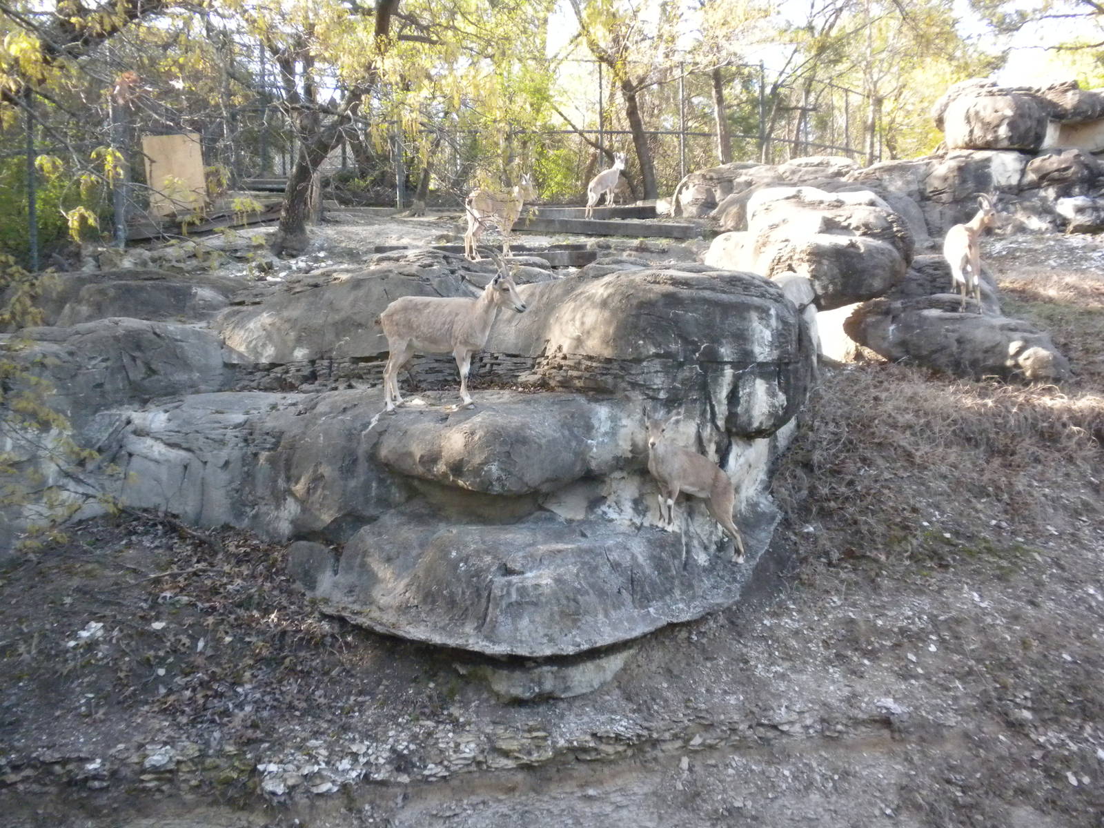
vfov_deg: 38.7
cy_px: 414
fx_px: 1180
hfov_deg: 50.1
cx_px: 552
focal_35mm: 37
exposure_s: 1/384
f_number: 3.5
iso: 400
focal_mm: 6.6
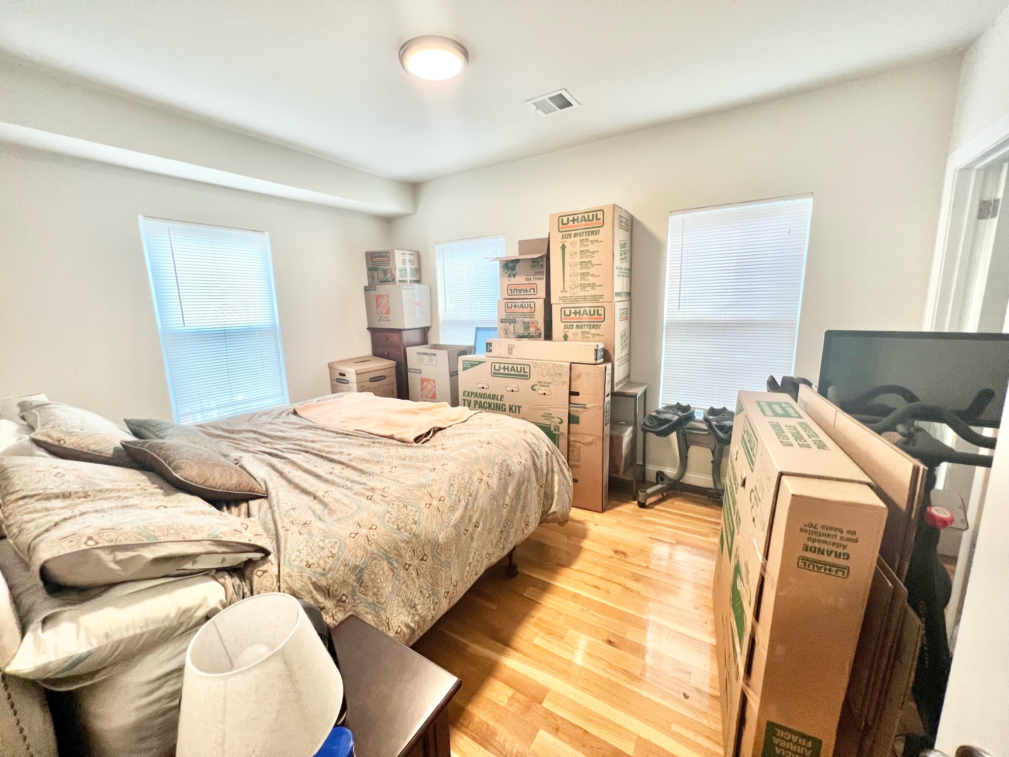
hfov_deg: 106.2
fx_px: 379
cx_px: 504
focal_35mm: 13
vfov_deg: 89.9
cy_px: 378
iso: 160
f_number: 1.8
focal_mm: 1.57
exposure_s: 1/60
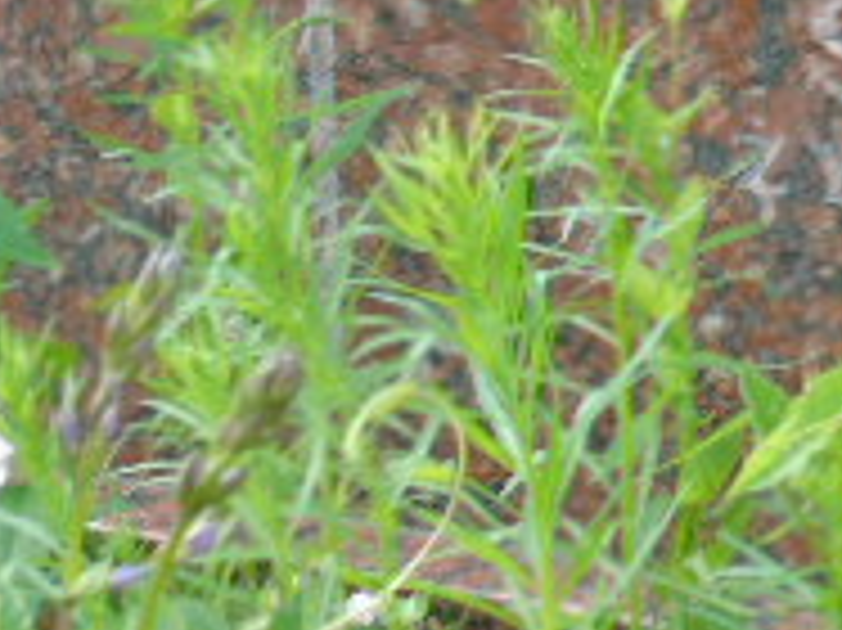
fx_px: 6831
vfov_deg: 5.3
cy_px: -90
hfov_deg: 7.0
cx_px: 1058
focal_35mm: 281
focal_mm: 15
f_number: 4.1
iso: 80
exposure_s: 1/50
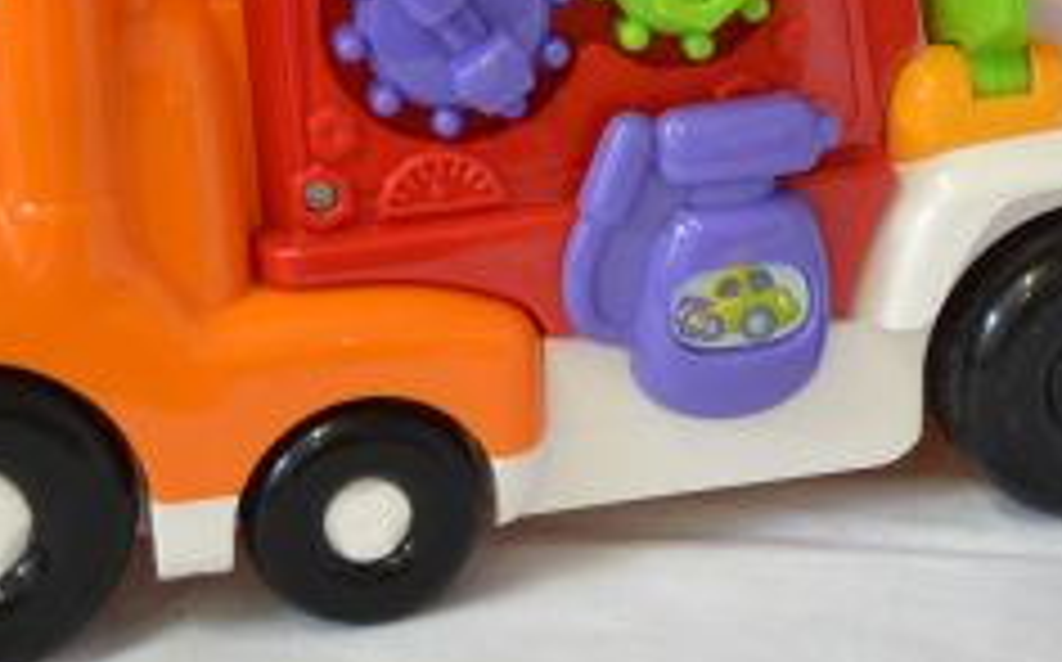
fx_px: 3123
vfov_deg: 12.0
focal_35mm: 108
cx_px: 882
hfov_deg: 19.1
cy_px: -2
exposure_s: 1/30
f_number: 4.2
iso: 400
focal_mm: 26
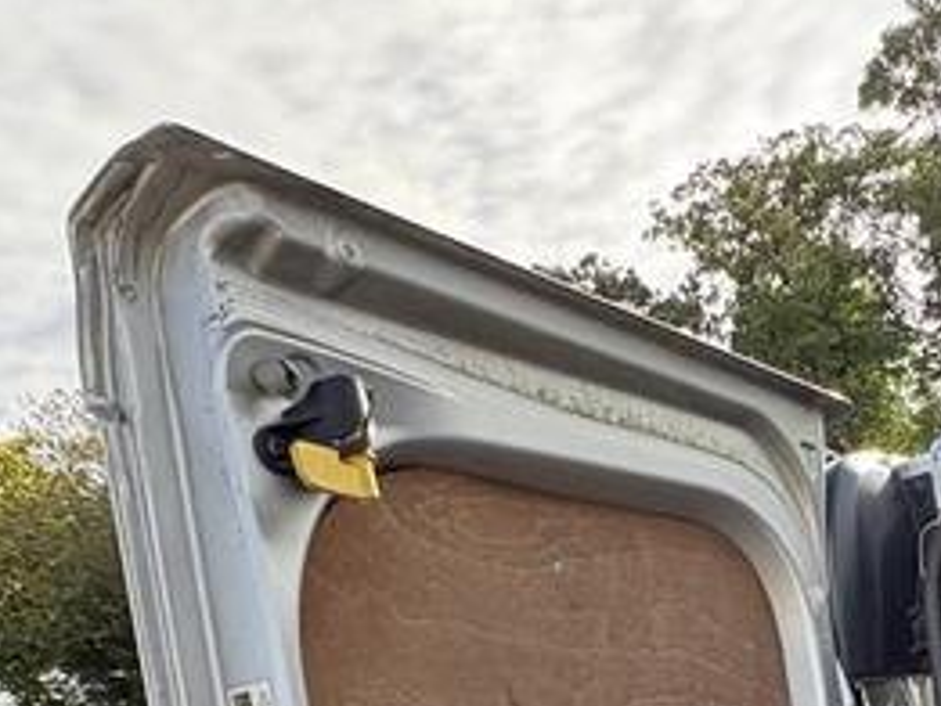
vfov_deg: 24.9
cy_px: 994
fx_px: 1305
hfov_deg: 37.0
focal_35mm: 48
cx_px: 858
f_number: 2.2
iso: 64
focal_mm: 2.22
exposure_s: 1/364
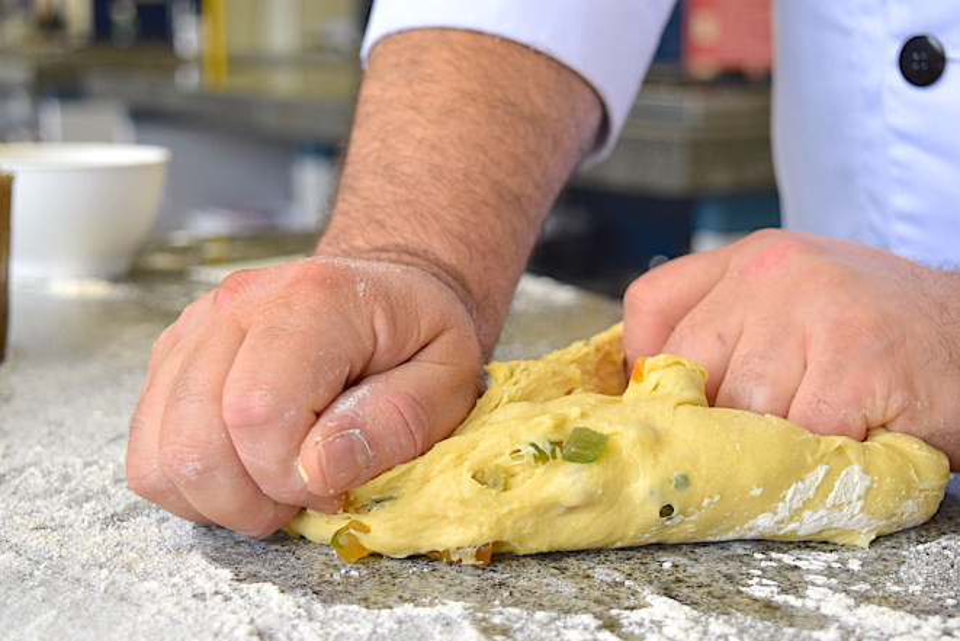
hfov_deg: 31.9
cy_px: 320
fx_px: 1680
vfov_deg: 21.6
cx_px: 480
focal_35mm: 63
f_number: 5
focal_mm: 42
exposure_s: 1/60
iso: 450
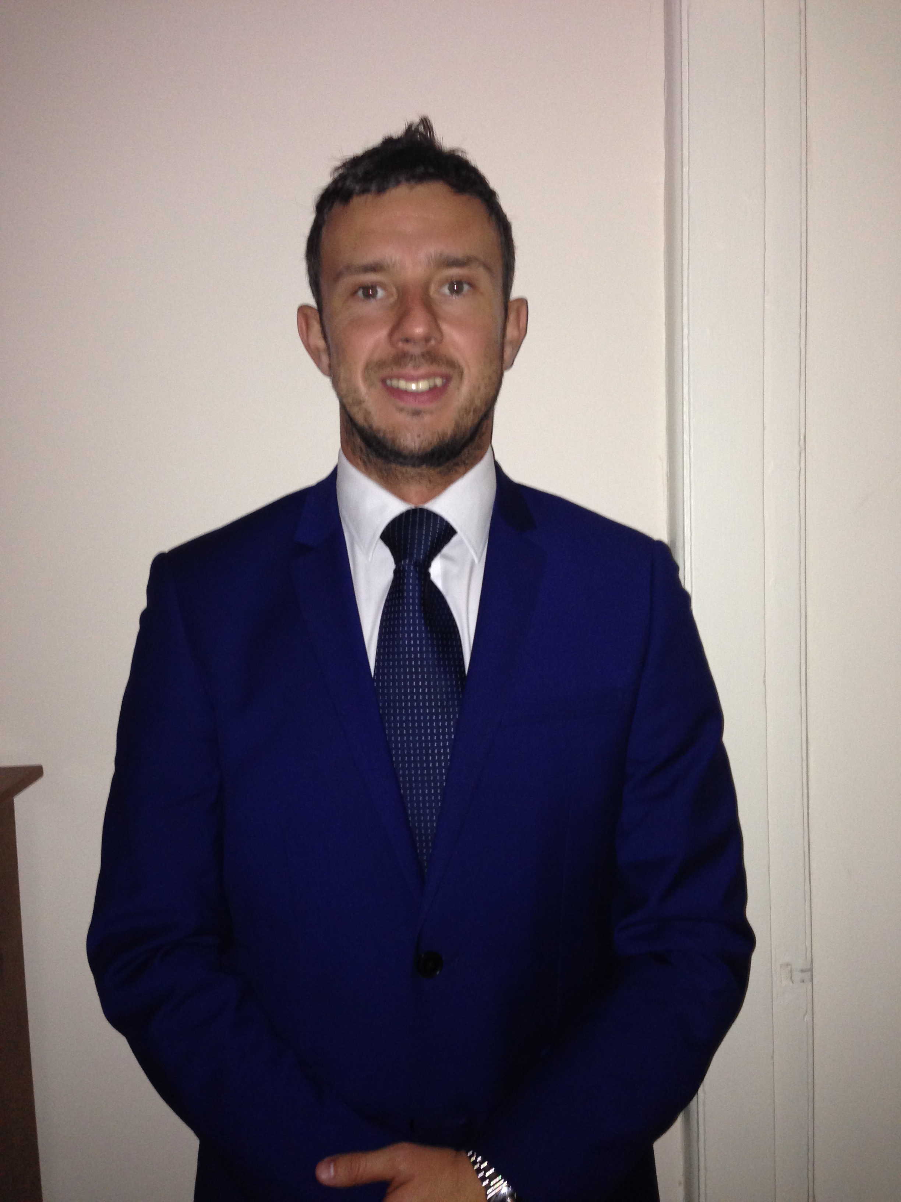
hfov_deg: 42.9
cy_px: 601
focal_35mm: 33
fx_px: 1145
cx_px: 450
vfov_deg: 55.4
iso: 125
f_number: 2.4
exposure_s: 1/16
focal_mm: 4.13
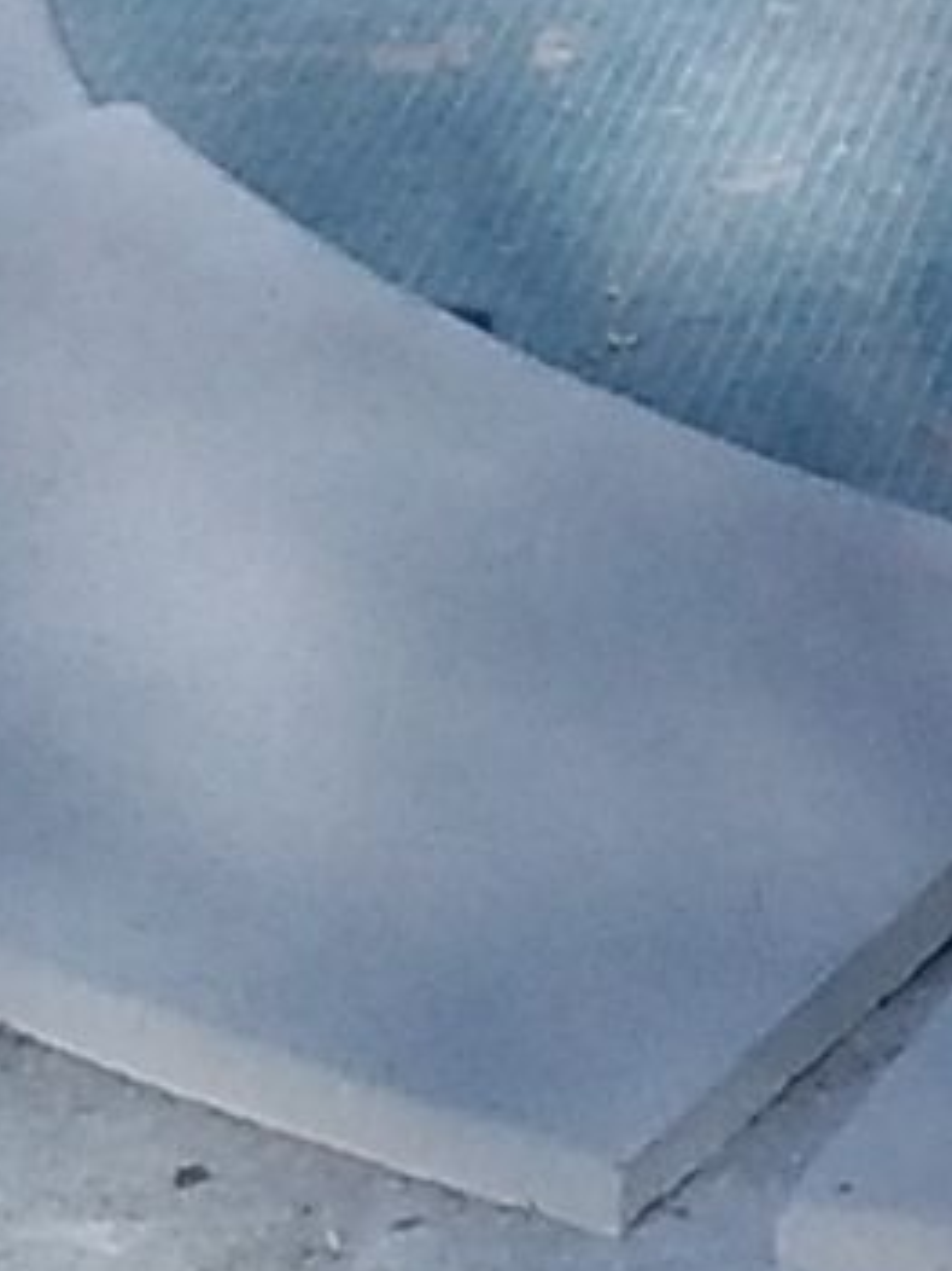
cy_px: 449
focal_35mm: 214
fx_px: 7852
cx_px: 2389
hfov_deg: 6.6
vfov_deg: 9.2
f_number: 2.4
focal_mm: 2.39
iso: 100
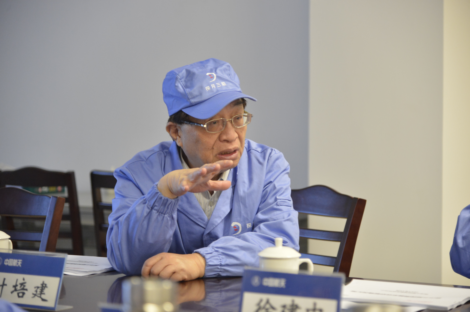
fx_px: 1278
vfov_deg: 13.9
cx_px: 235
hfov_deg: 20.8
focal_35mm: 98
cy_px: 156
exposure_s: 1/80
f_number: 4
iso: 3200
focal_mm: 98
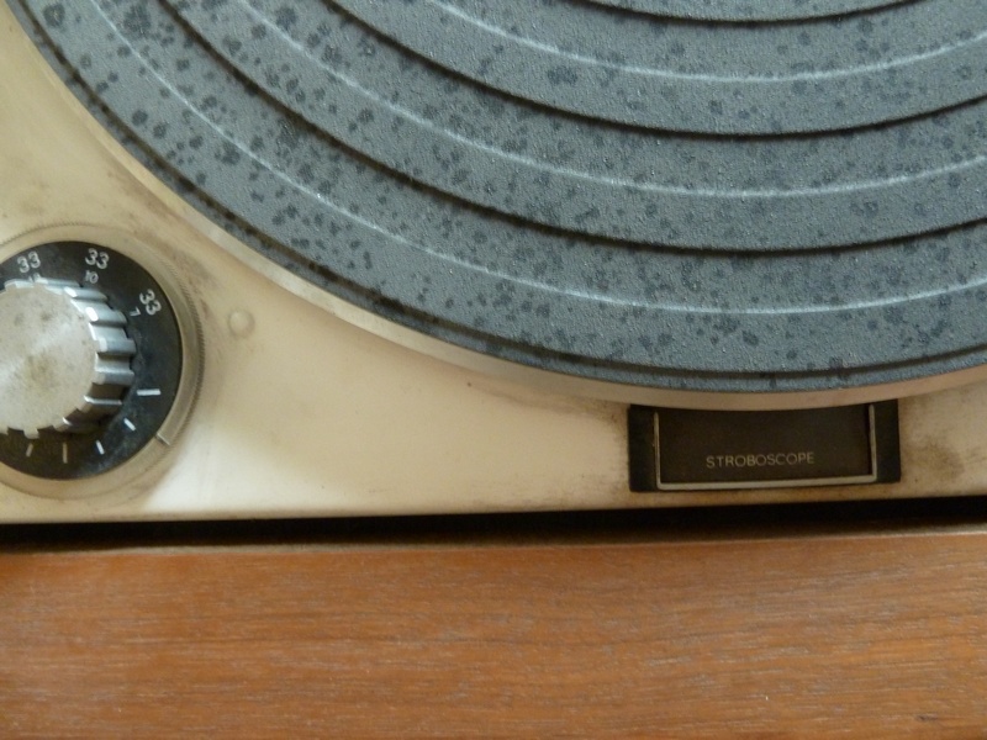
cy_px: 370
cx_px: 494
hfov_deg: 69.4
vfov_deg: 54.9
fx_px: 713
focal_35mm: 25
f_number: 3.3
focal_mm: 4.1
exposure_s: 1/5
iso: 400
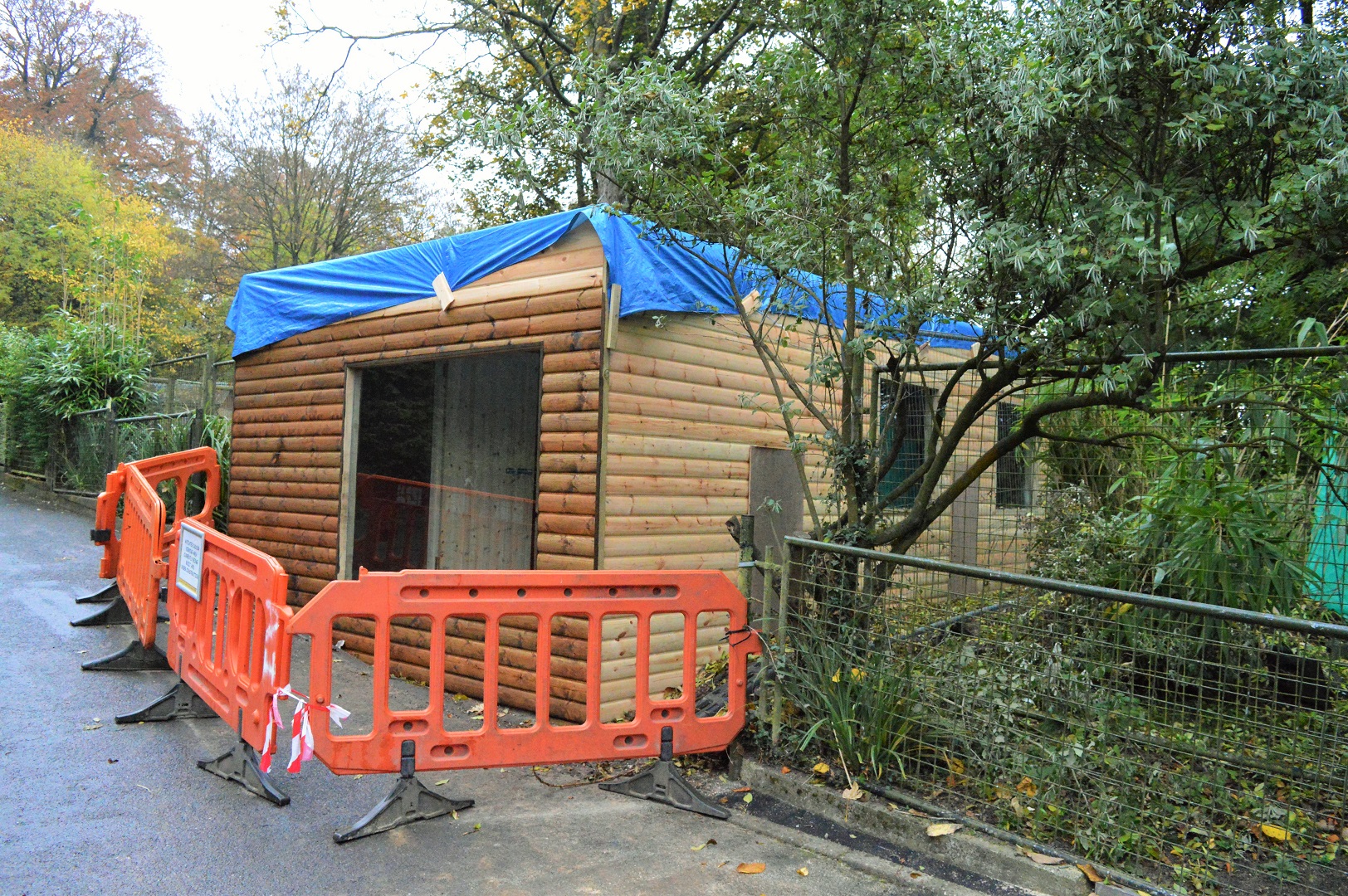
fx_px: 1010
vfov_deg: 47.9
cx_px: 674
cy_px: 448
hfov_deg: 67.4
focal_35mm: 27
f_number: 5.6
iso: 6400
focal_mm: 18
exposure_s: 1/2500
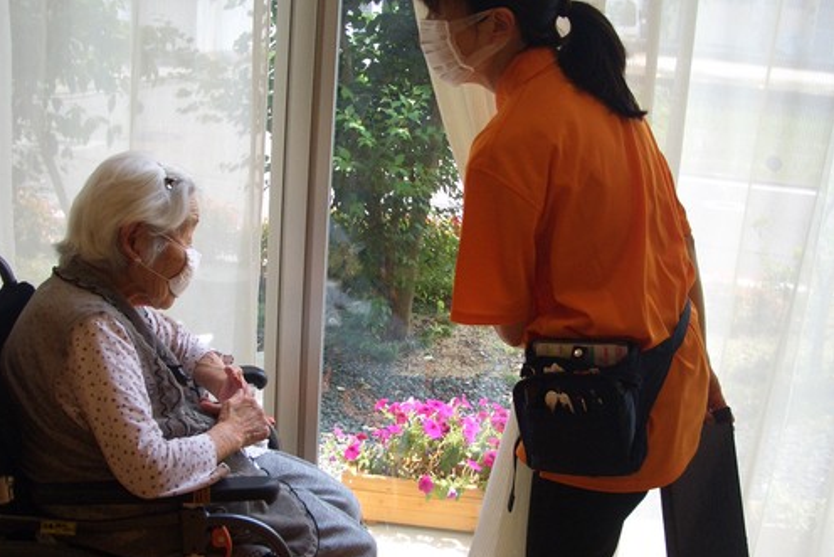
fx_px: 996
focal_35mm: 43
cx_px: 415
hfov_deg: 45.4
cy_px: 287
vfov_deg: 31.2
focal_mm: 6.8
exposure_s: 1/160
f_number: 2.8
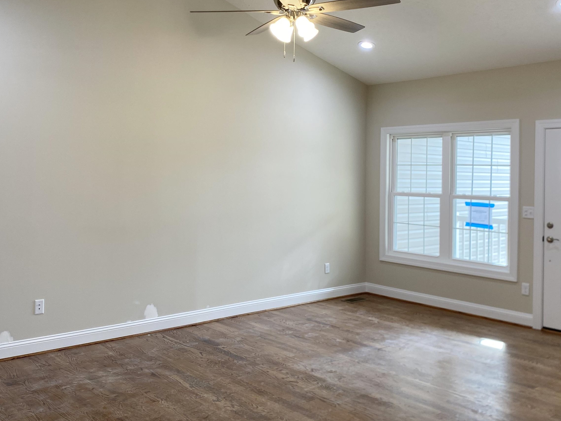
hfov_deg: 52.5
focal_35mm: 35
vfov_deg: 40.6
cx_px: 252
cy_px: 178
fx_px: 567
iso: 64
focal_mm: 4.25
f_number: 1.8
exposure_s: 1/60
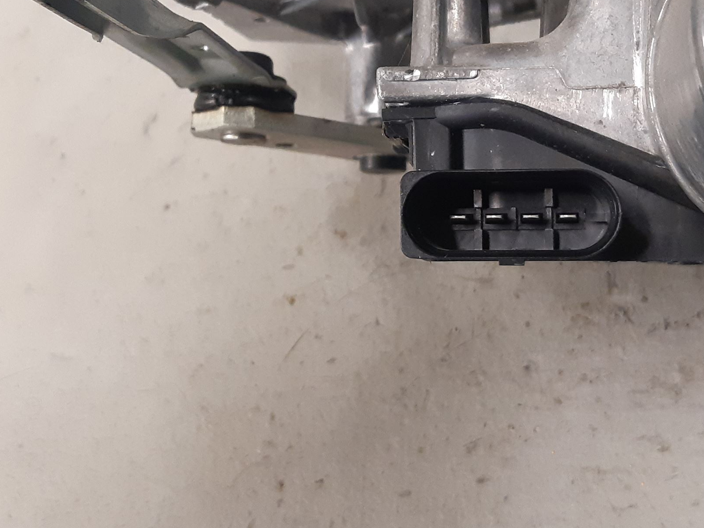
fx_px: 671
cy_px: 217
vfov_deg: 42.8
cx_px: 353
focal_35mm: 33
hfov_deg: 55.4
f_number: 1.7
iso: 250
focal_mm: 3.93
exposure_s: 1/50
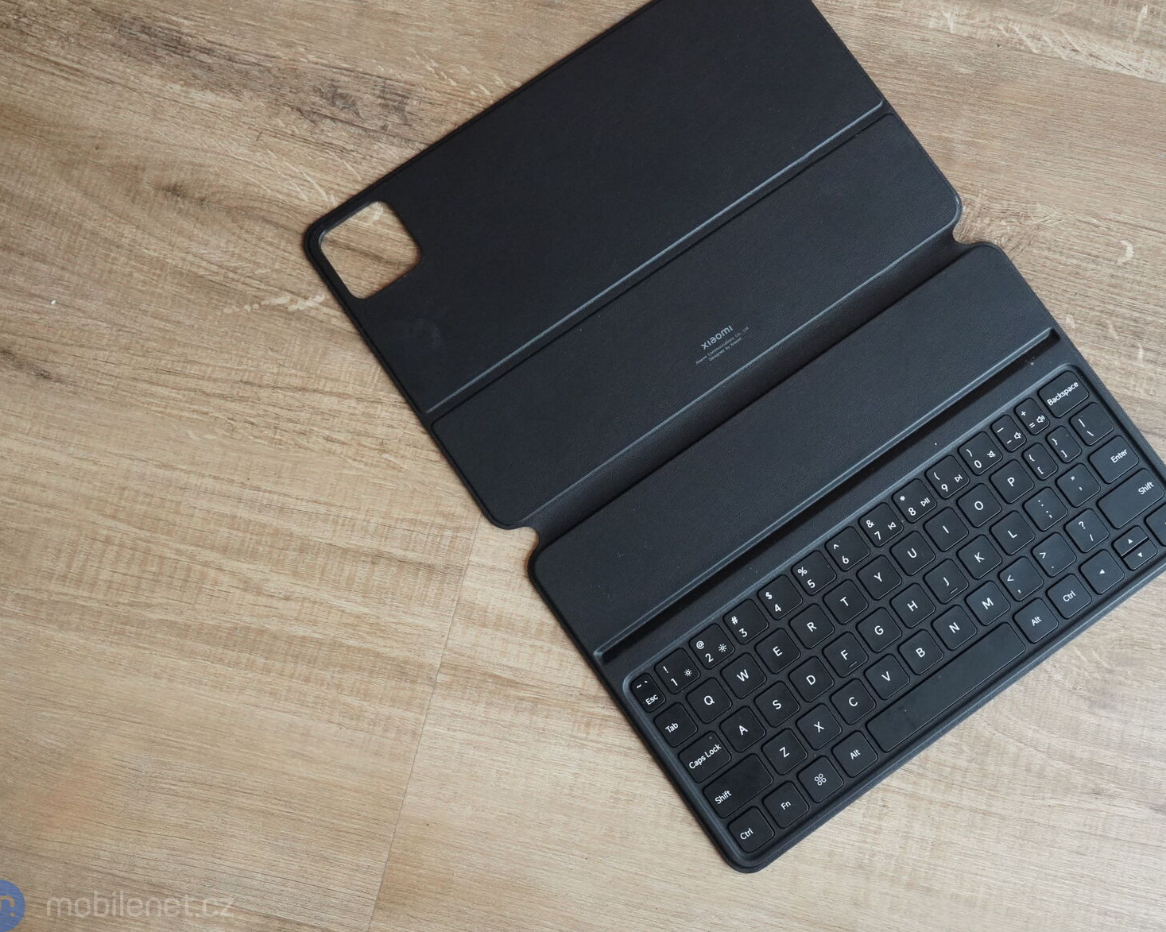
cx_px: 715
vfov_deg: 34.9
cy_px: 445
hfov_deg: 42.6
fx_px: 1484
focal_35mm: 43
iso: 8000
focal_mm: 35
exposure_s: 1/160
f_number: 8
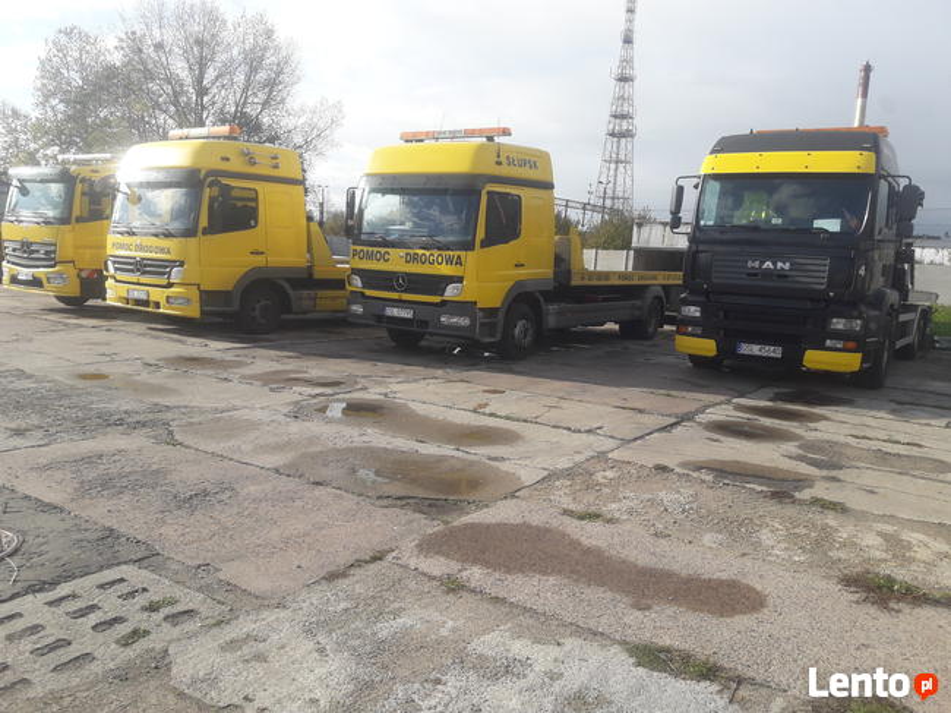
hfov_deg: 63.5
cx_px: 476
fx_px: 769
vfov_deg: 49.7
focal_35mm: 28
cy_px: 356
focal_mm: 3.7
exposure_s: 1/996
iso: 40
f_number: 1.9
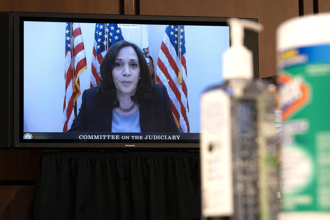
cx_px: 165
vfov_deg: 13.4
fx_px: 935
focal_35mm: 102
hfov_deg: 20.0
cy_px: 110
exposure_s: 1/30
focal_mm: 68
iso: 400
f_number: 6.3
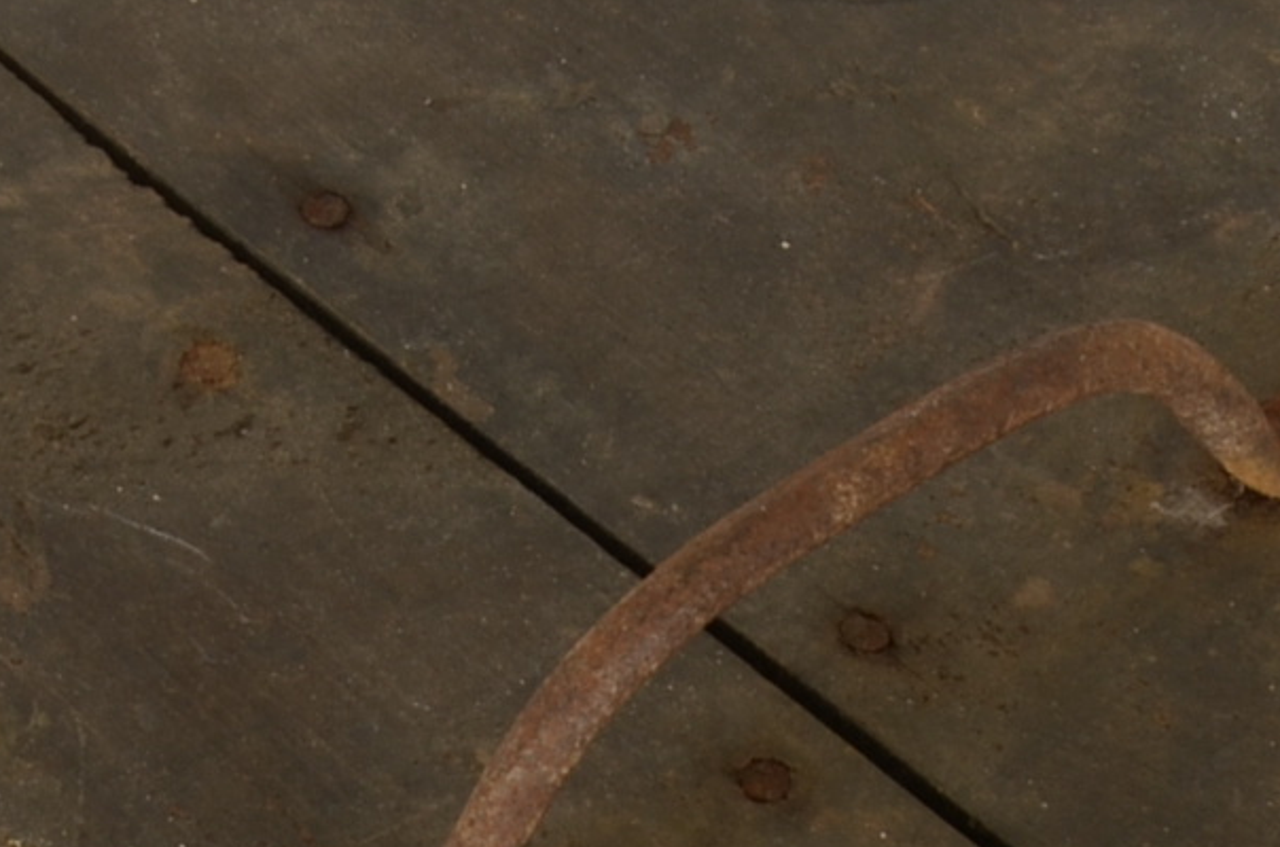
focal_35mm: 159
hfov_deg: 12.9
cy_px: 1146
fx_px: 5641
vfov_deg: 8.5
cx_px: 723
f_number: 16
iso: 125
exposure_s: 1/100
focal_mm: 26
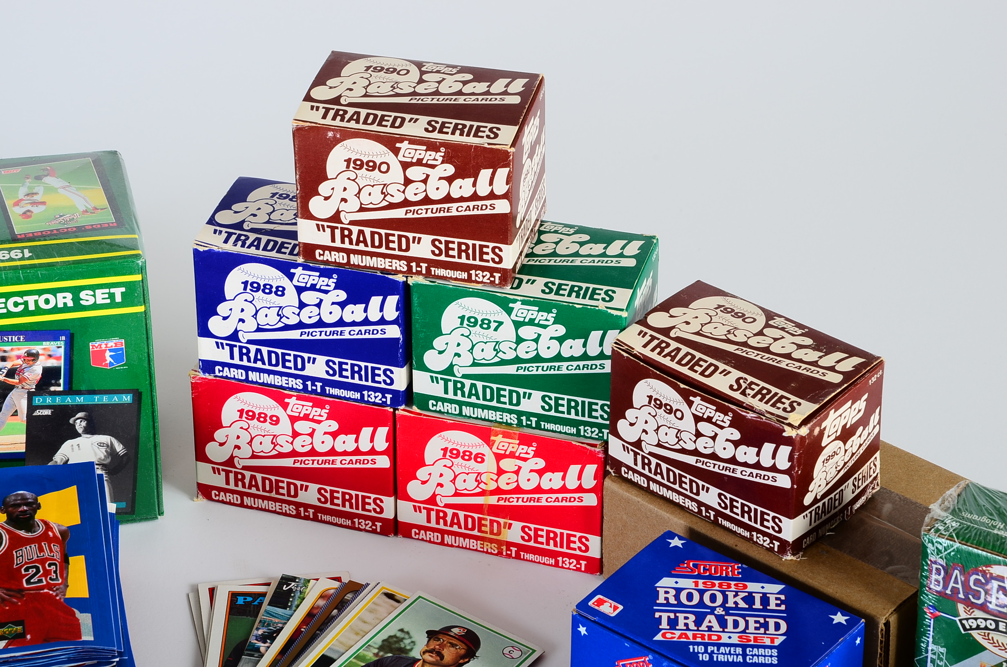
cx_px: 504
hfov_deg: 16.1
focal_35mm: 128
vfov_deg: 10.7
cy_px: 334
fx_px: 3559
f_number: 14
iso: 100
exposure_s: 1/160
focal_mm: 85
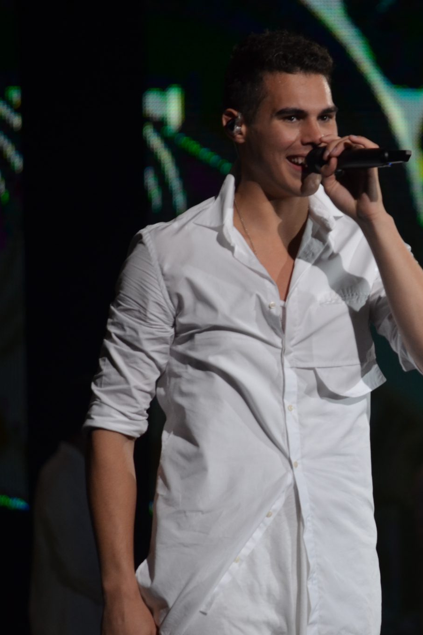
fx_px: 7984
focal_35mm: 453
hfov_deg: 3.0
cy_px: 318
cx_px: 374
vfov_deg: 4.6
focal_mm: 200
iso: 800
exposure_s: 1/125
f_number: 5.6
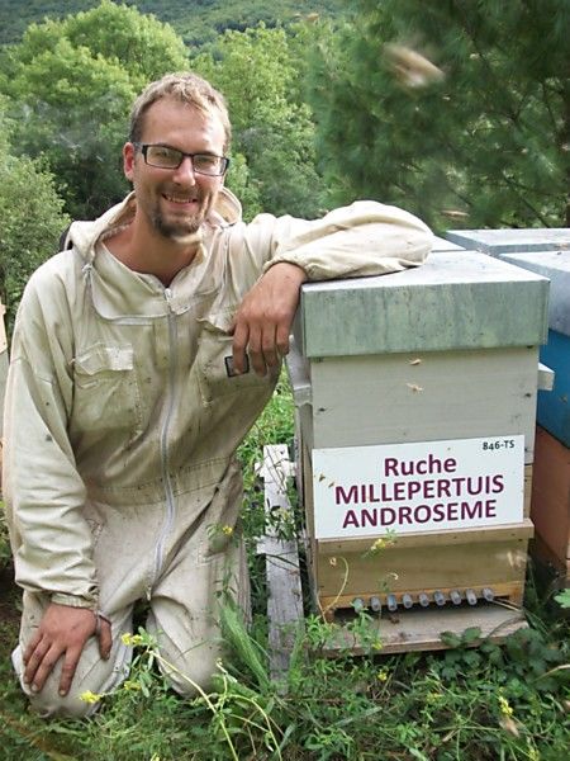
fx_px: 703
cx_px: 285
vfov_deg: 56.8
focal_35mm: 32
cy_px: 380
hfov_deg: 44.2
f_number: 2.9
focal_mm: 5.7
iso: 80
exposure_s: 1/160
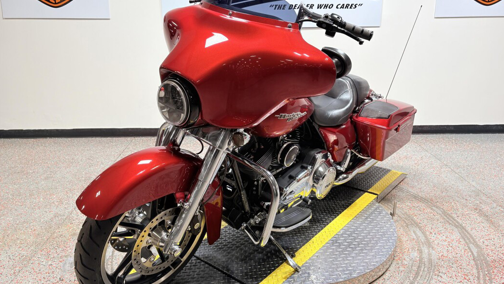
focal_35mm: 29
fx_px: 388
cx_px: 253
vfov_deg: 40.0
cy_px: 115
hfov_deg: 66.1
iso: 50
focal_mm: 5.96
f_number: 1.6
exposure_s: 1/120
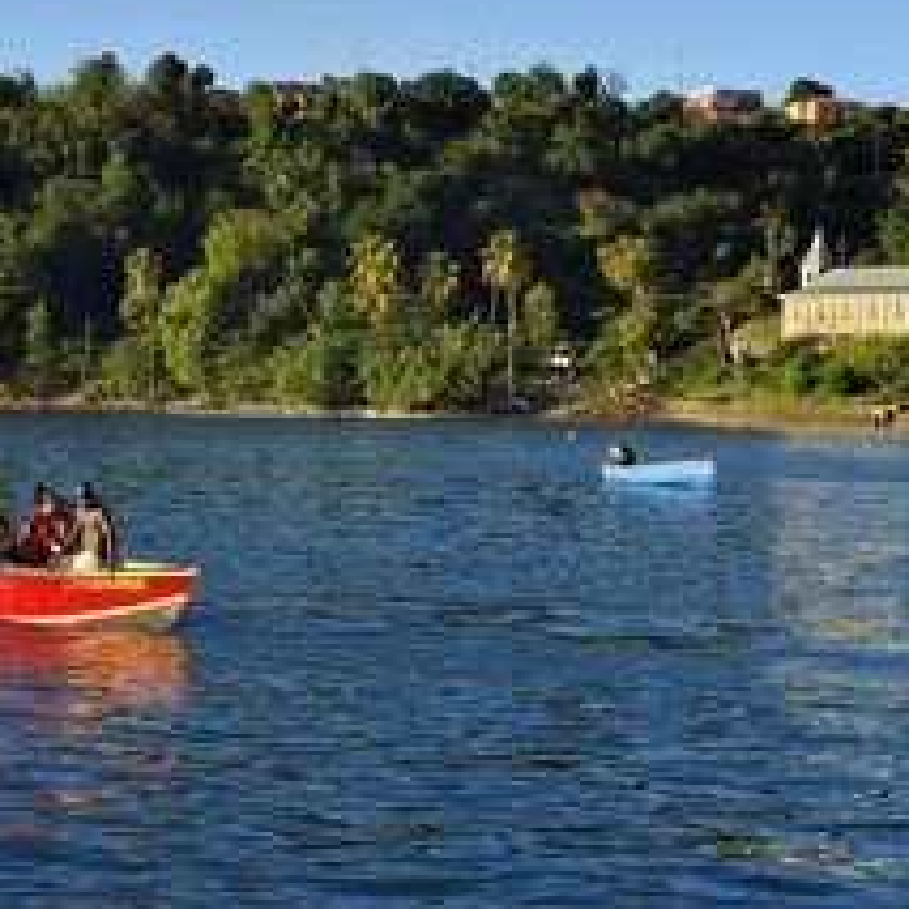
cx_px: 248
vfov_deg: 16.7
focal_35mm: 104
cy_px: 397
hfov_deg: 16.7
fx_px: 3090
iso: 200
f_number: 13
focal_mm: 62
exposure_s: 1/200
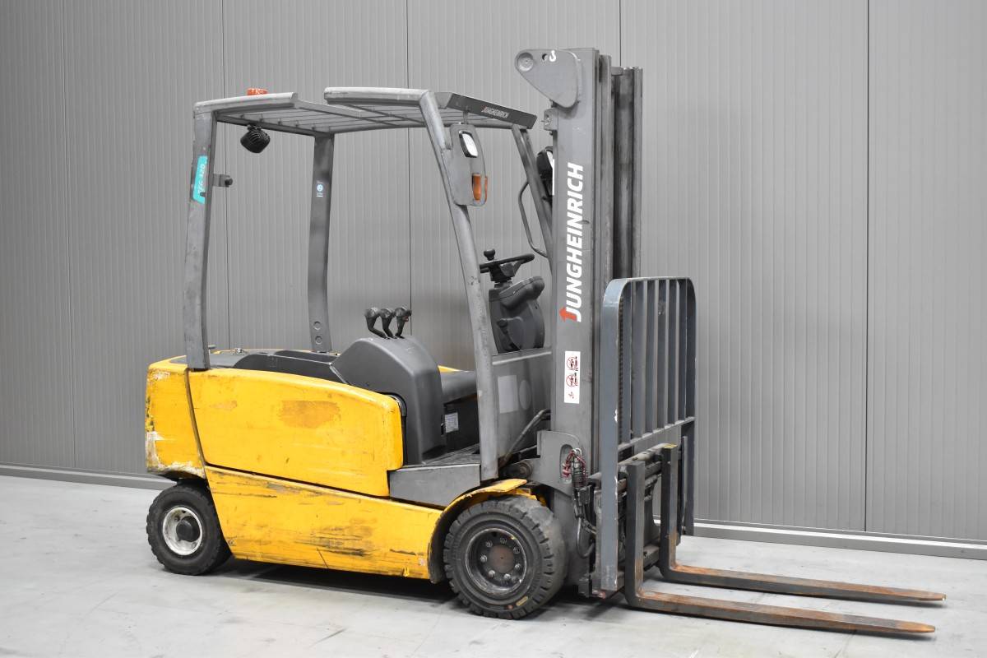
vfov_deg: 29.9
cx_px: 494
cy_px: 329
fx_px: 1234
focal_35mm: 45
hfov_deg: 43.6
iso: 1600
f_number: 5
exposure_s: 1/30
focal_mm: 30
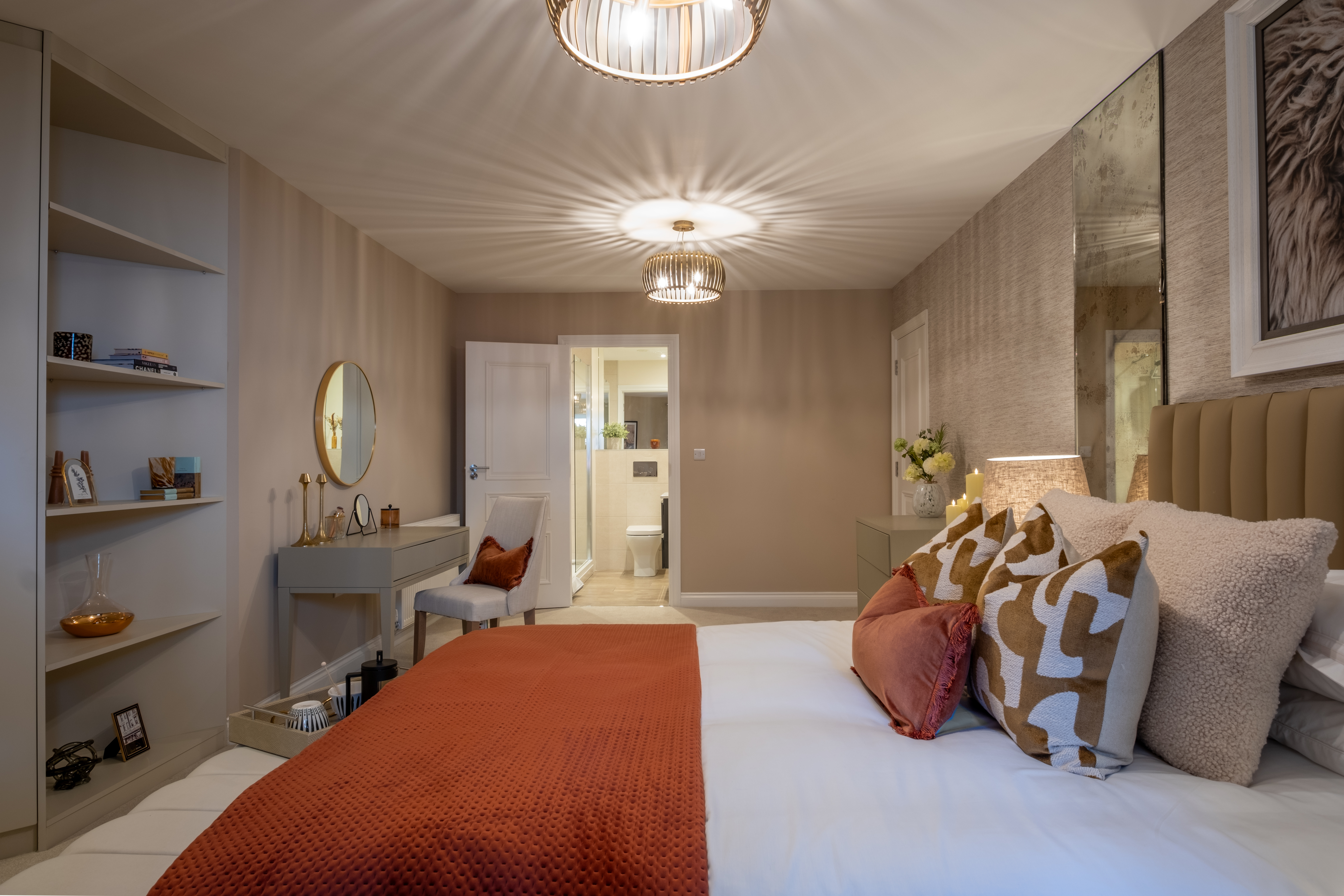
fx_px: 784
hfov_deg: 81.2
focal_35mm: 21
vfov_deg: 59.5
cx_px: 672
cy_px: 448
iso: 200
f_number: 9
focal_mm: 13.8
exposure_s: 1
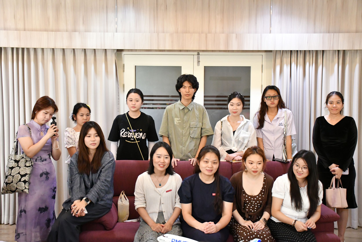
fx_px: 402
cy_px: 121
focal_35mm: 40
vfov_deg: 33.4
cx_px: 181
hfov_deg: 48.5
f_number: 5
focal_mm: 27
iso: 5000
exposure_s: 1/100
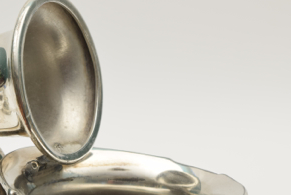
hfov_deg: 11.3
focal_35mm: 181
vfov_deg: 7.6
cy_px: 102
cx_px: 34
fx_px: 1465
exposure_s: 1/125
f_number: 9
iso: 100
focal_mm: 55
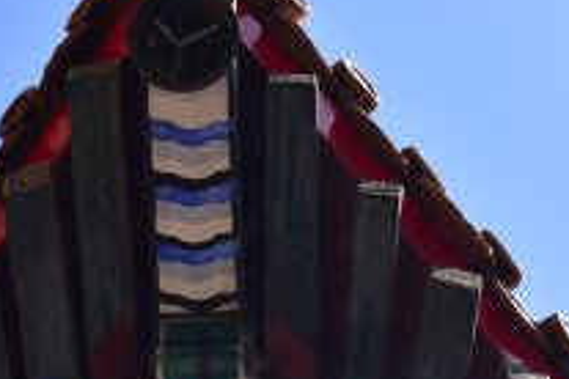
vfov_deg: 9.3
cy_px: 191
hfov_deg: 13.8
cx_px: 165
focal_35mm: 148
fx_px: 2339
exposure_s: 1/250
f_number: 5.6
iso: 100
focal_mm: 50
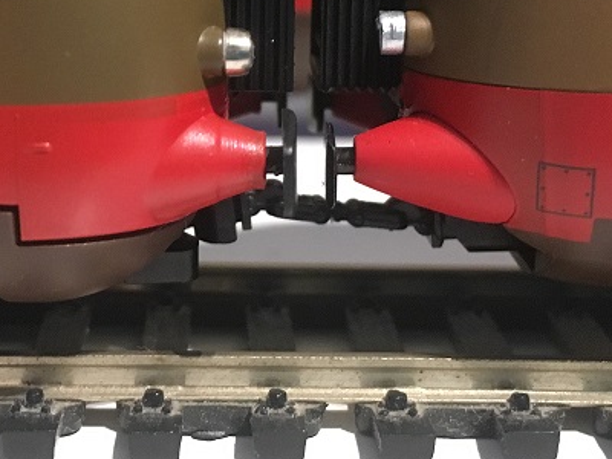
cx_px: 220
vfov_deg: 20.0
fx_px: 1291
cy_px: 115
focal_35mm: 73
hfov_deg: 26.6
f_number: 2.2
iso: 400
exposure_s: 1/17
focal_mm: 4.15
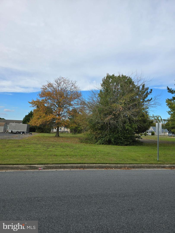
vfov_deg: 73.9
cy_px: 116
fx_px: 155
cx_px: 88
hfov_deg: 58.9
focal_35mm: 23
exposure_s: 1/487
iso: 12
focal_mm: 6.3
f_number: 1.7
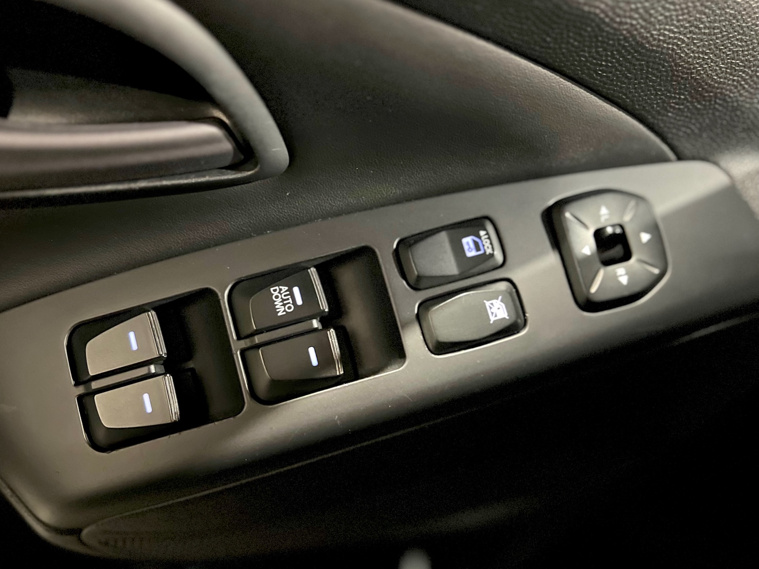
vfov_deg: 53.1
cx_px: 380
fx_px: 570
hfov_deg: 67.3
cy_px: 284
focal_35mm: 26
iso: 1000
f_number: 1.5
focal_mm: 5.7
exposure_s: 1/14
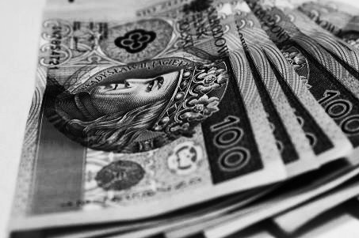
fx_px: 528
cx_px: 192
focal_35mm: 53
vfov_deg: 25.5
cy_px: 123
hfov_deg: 37.5
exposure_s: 1/80
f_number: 4.5
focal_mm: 32
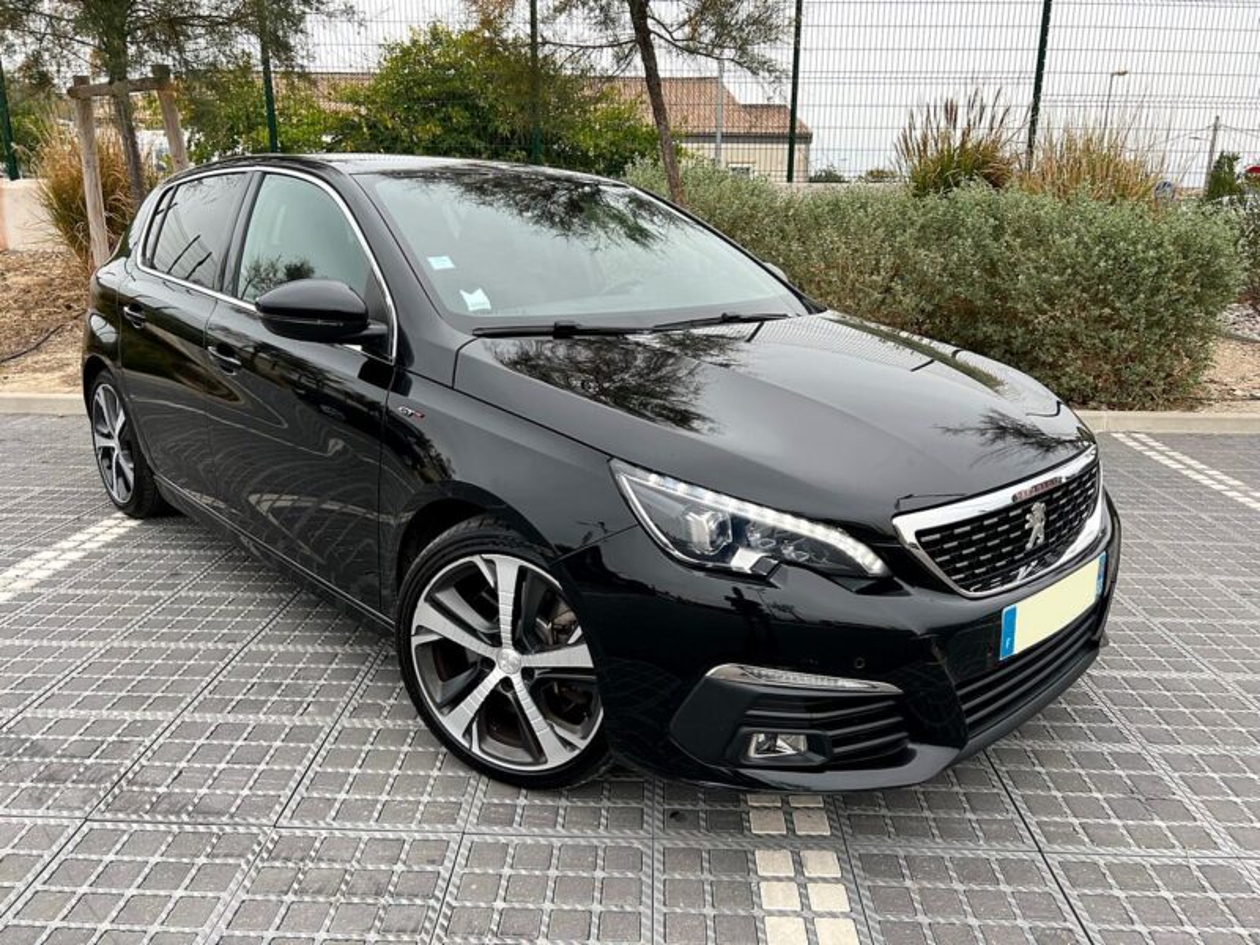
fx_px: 946
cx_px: 630
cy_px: 472
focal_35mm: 26
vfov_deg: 53.1
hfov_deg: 67.3
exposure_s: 1/121
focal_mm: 5.7
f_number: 1.5
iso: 64
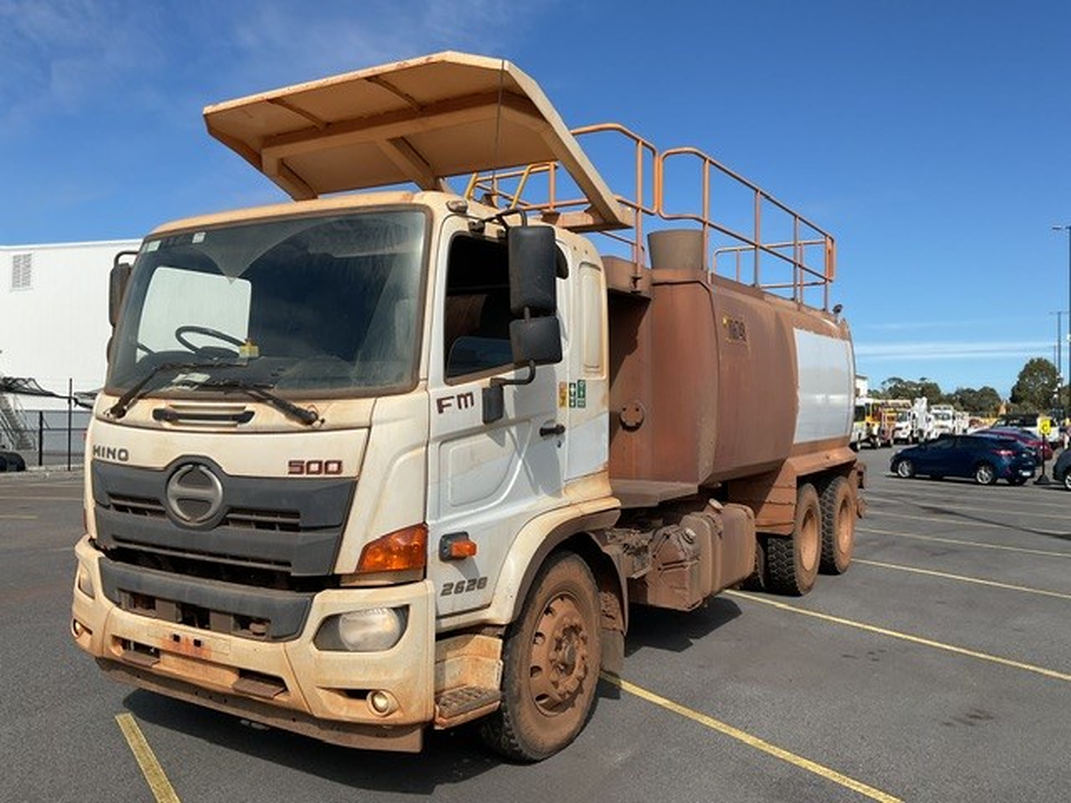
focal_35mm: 29
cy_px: 402
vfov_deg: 48.2
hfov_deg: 61.7
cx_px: 536
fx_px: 897
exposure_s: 1/2538
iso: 16
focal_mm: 3
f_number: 1.8
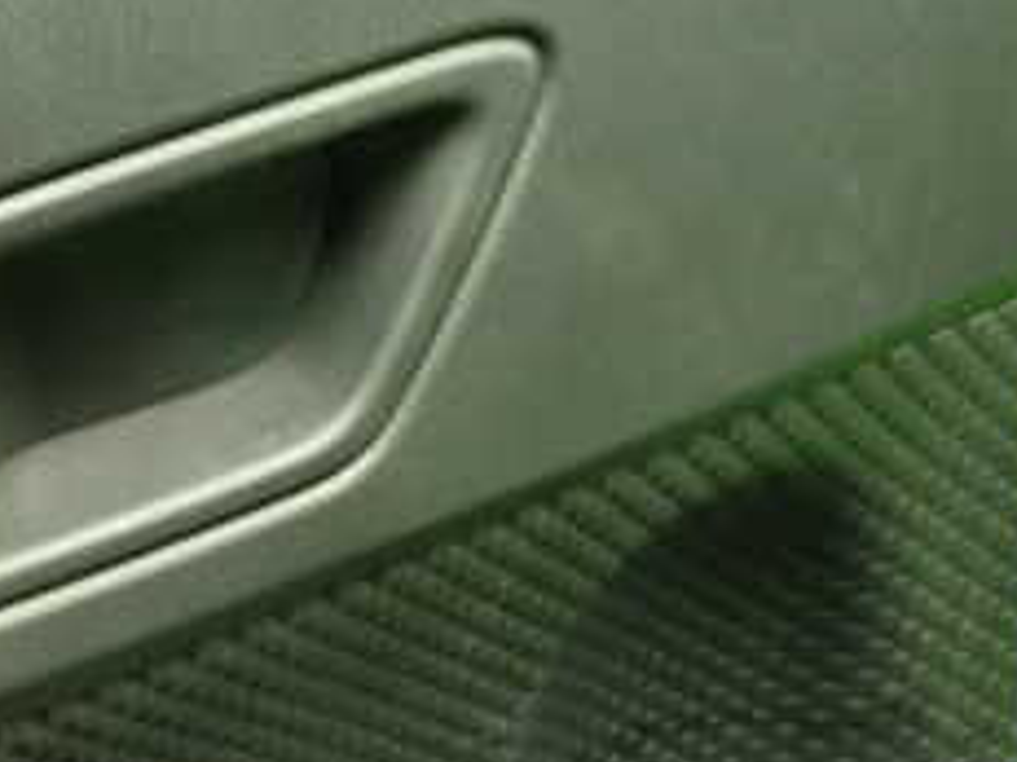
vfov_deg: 21.6
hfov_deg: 28.5
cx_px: 66
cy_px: 797
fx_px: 1909
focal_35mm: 65
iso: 500
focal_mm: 4.5
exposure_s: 1/30
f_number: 2
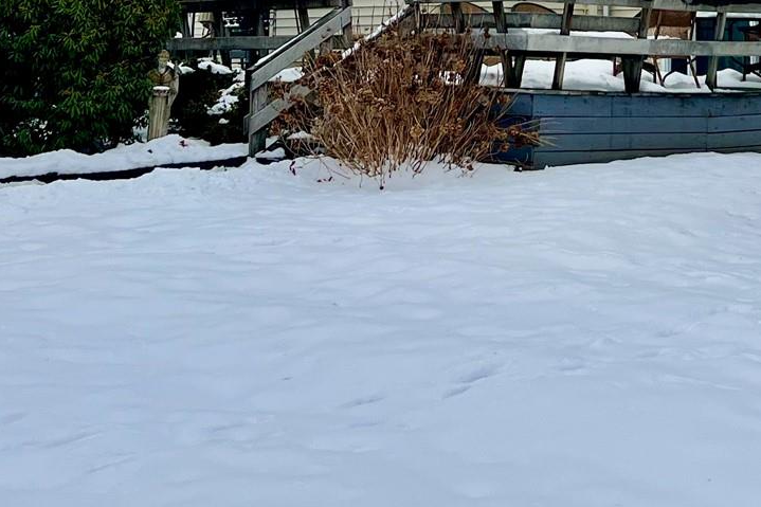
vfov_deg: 16.5
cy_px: -186
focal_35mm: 77
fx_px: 1627
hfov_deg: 26.0
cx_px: 573
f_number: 1.5
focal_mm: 5.7
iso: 50
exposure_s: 1/3571
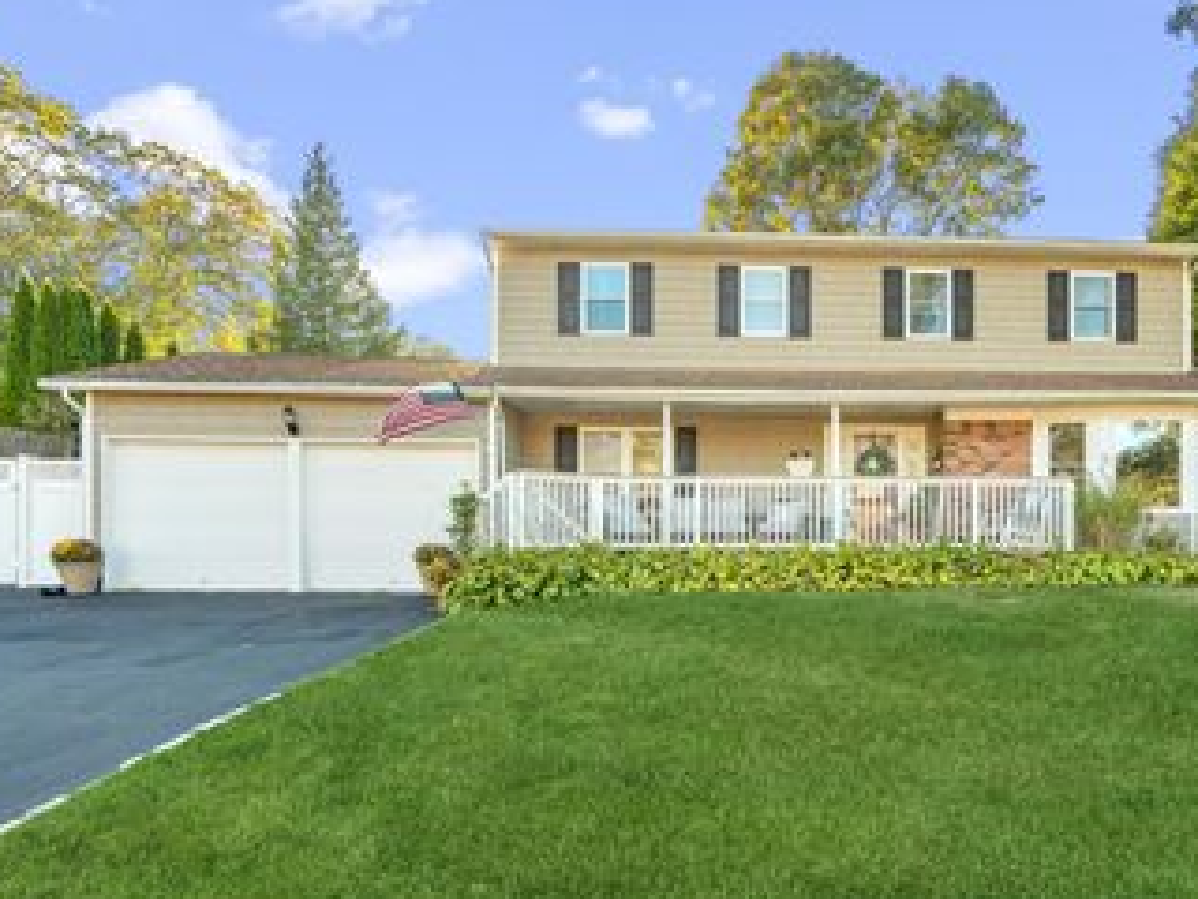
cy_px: 556
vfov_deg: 56.2
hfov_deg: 69.9
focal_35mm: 24
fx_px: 831
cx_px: 782
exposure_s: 1/200
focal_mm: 16
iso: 400
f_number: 5
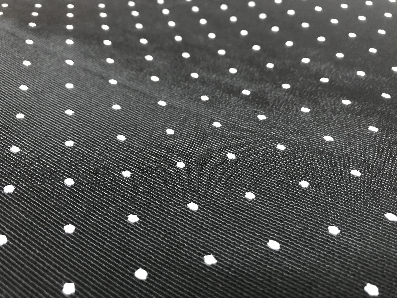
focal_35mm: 28
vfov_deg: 49.7
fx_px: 321
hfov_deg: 63.4
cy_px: 149
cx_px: 198
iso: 100
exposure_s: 1/15
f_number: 1.8
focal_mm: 3.99
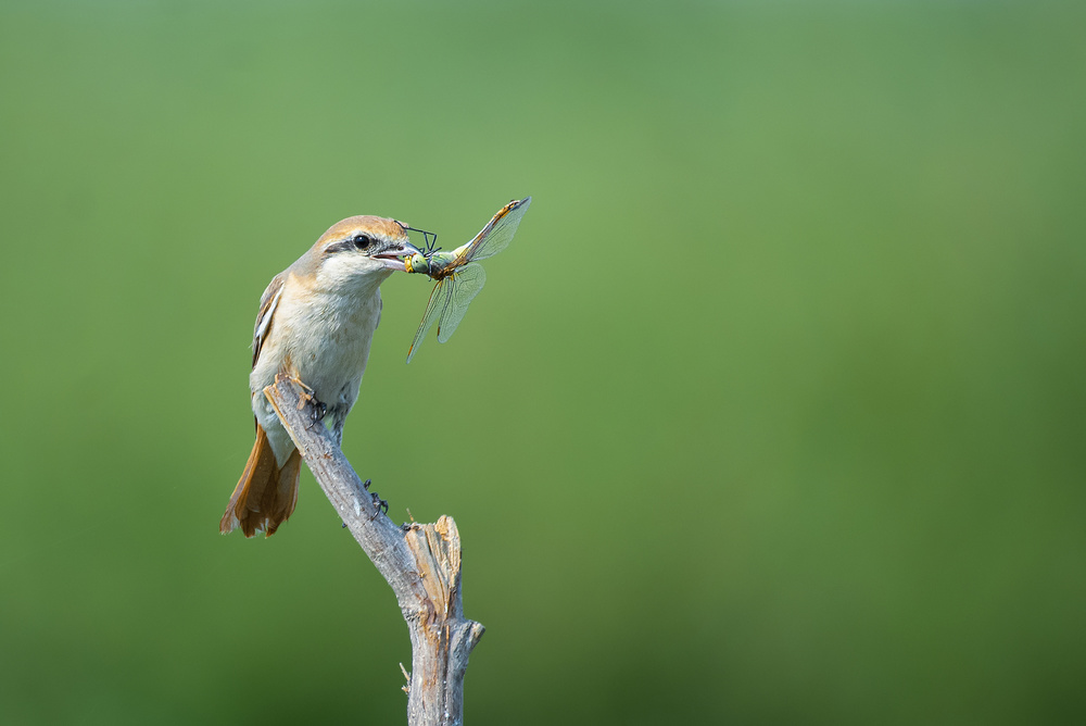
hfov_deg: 4.1
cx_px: 543
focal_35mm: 500
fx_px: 15091
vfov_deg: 2.8
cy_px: 363
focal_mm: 500
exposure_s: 1/2000
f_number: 5.6
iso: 400
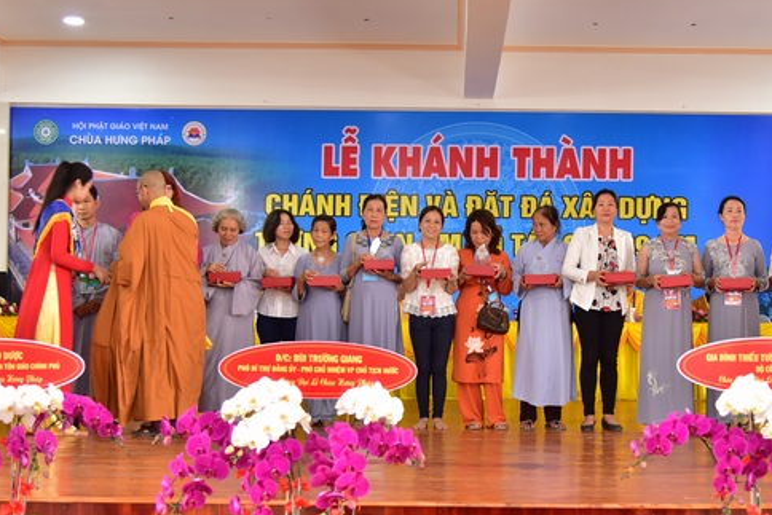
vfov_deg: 26.5
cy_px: 289
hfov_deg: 38.7
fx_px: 1094
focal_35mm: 51
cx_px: 475
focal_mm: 38
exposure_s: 1/40
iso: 640
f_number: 4
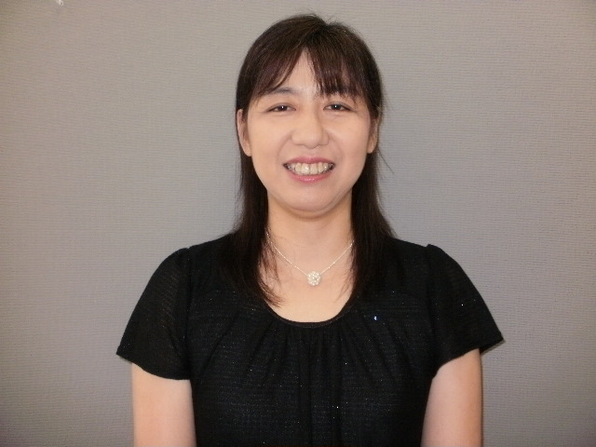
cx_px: 298
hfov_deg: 51.4
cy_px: 224
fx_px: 620
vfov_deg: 39.7
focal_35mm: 36
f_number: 3.5
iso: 125
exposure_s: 1/30
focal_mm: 6.3
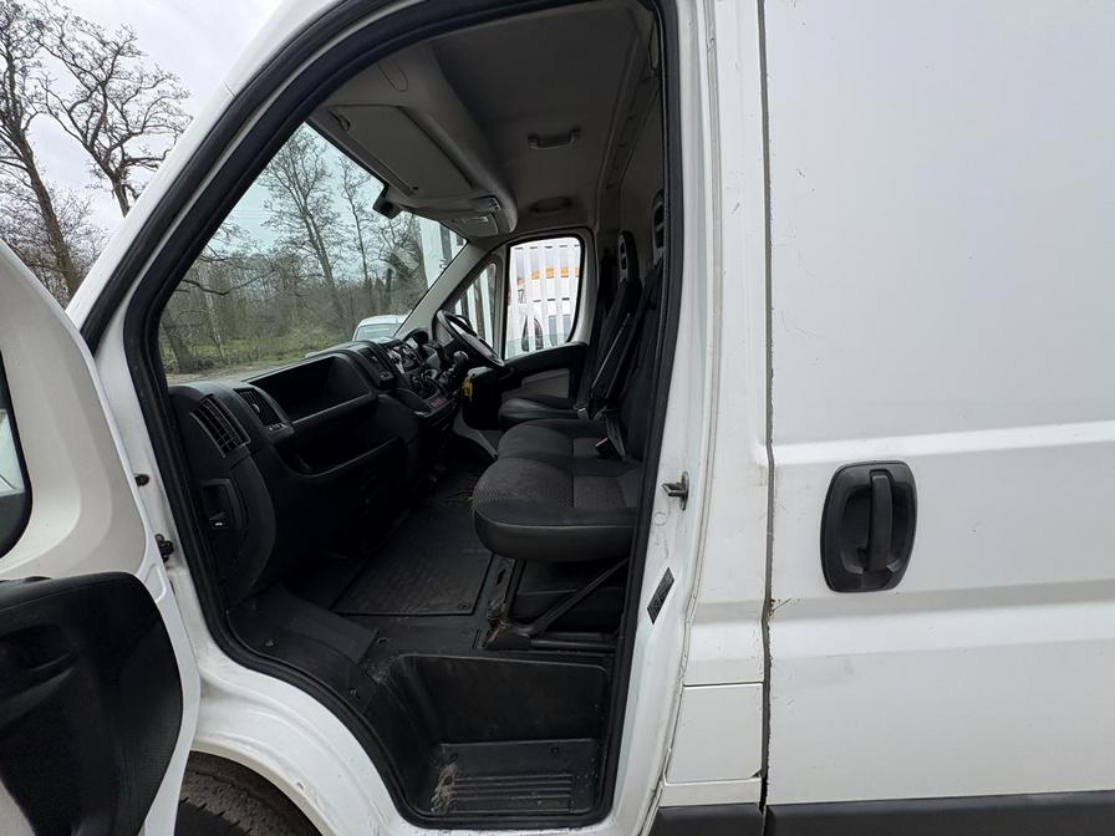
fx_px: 451
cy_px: 418
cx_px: 558
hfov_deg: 102.1
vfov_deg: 85.7
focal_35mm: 14
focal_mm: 2.22
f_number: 2.2
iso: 50
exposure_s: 1/459
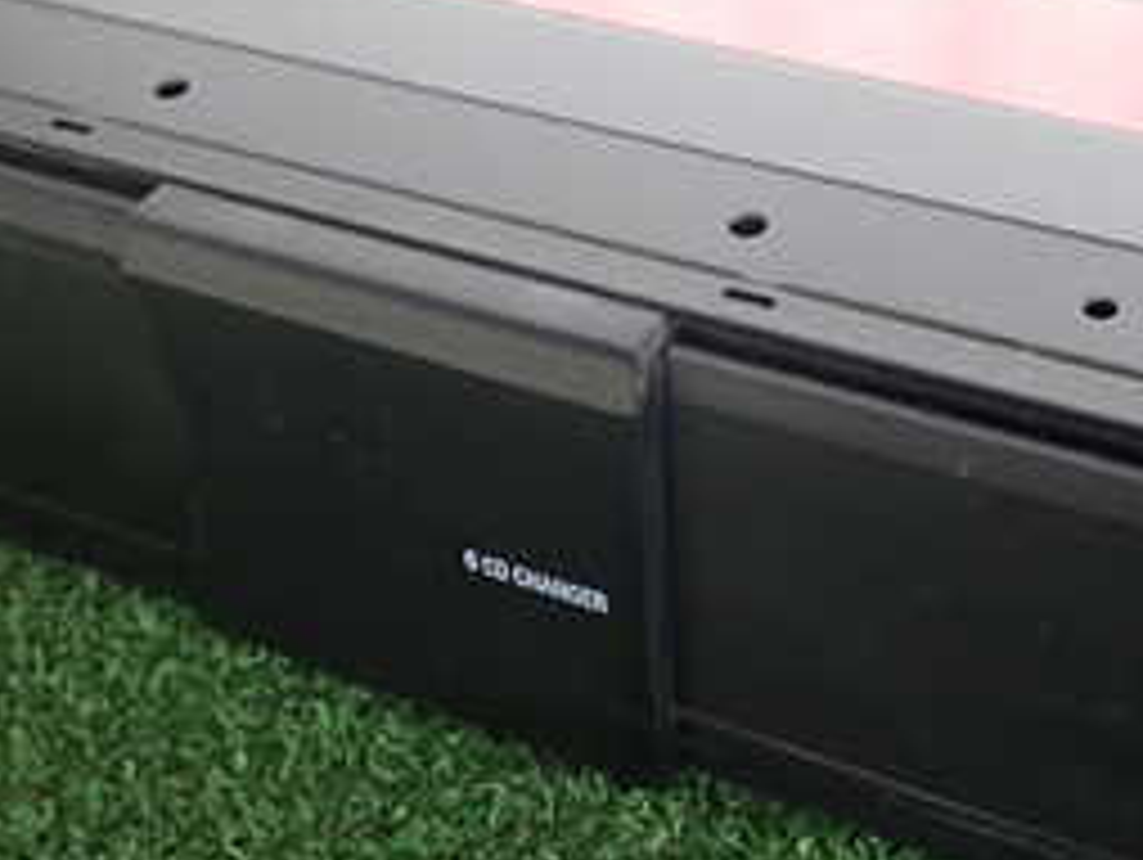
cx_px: 662
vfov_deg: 24.8
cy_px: 338
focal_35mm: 59
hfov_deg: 32.6
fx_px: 1950
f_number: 2
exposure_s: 1/60
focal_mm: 4.5
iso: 100
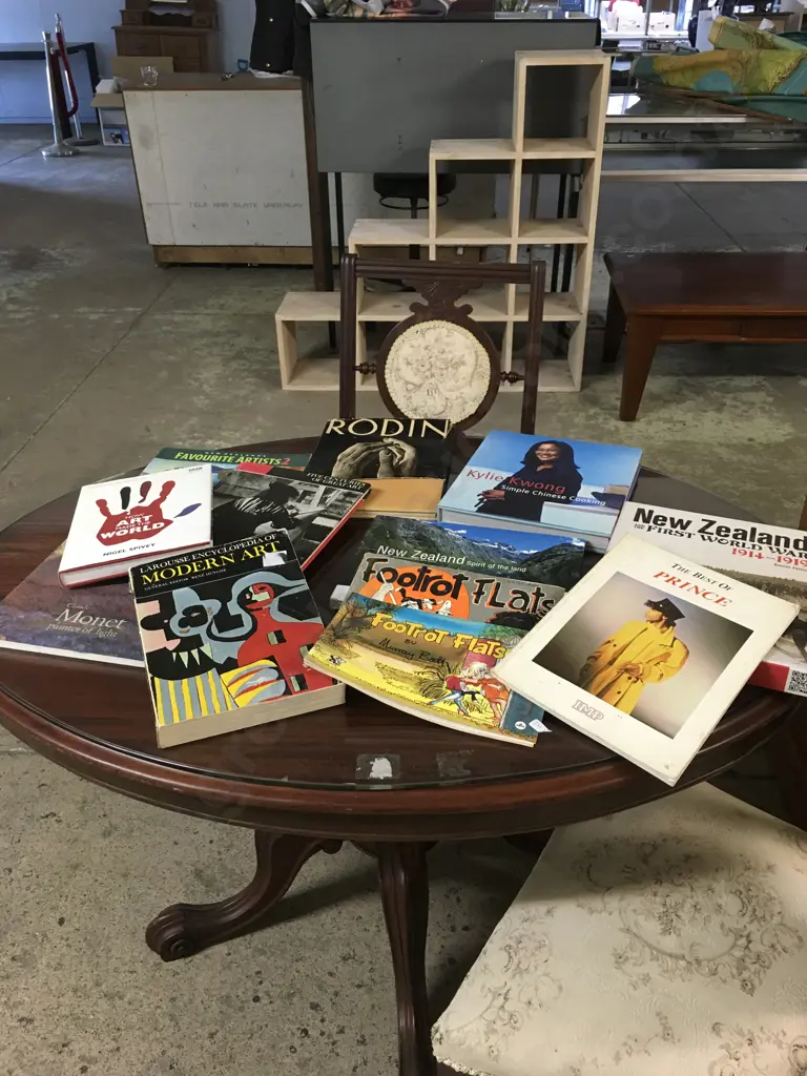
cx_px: 404
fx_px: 901
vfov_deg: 61.7
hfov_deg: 48.2
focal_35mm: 29
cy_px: 538
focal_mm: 4.15
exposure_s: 1/33
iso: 200
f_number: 2.2
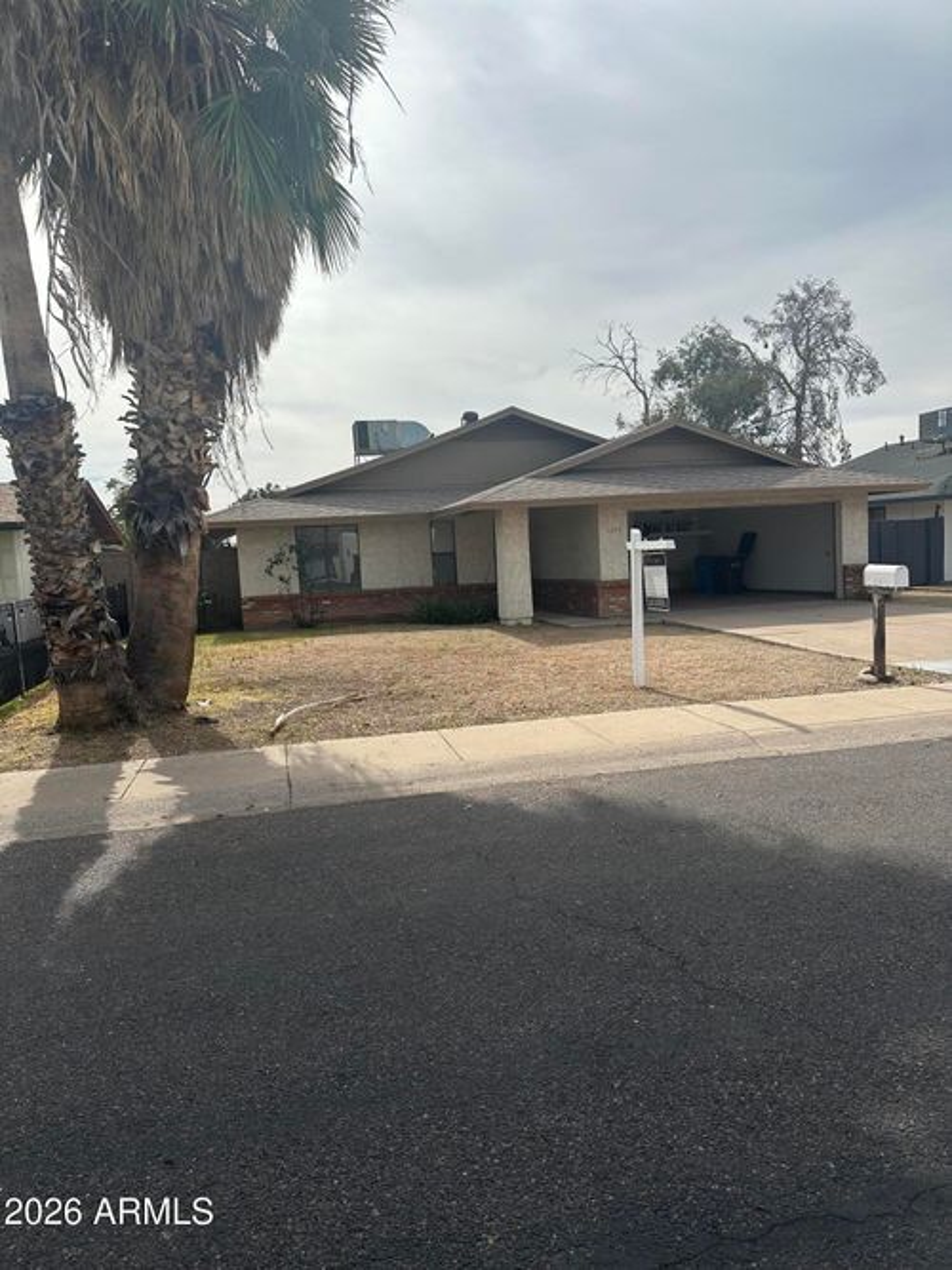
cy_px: 635
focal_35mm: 24
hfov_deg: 56.8
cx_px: 476
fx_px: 880
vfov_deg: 71.6
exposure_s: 1/7576
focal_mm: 6.86
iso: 80
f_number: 1.78
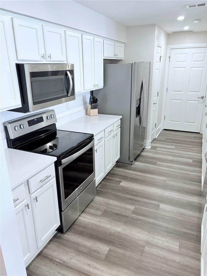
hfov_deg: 53.1
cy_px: 138
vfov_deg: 67.3
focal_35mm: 26
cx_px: 104
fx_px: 207
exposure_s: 1/60
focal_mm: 5.96
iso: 125
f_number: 1.6
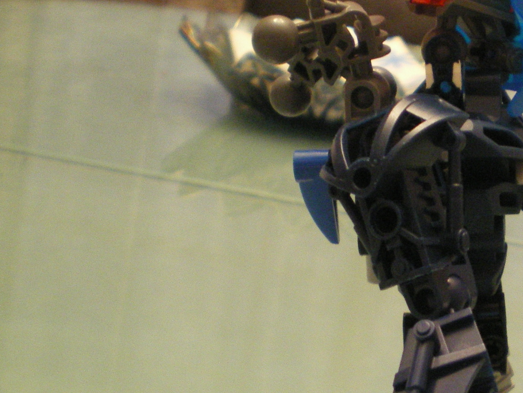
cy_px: 197
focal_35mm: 75
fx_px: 1133
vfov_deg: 19.6
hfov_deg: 25.0
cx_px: 494
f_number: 3.1
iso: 400
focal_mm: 6.3
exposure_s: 1/8
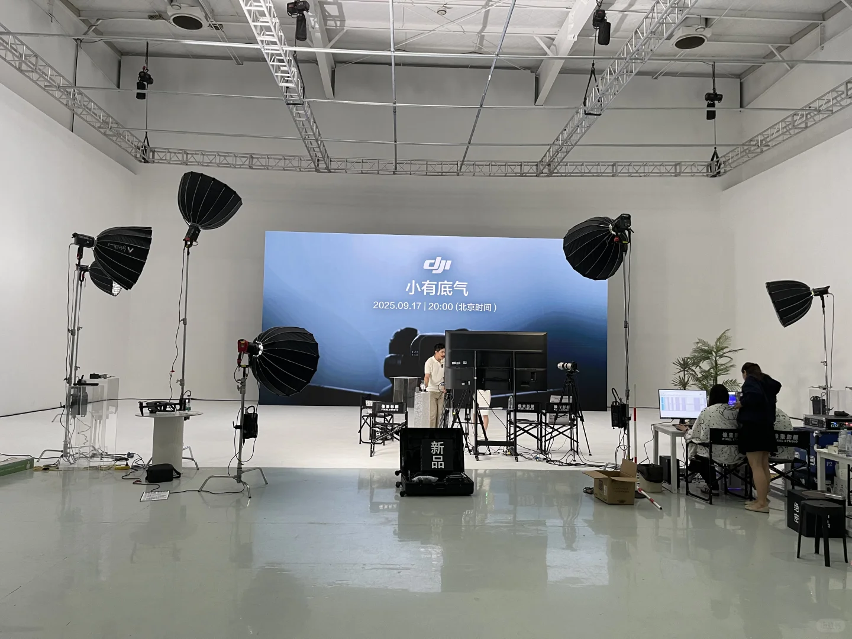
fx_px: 615
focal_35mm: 25
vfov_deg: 54.9
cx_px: 426
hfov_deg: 69.4
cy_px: 320
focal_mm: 5.1
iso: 125
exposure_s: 1/96
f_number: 1.6
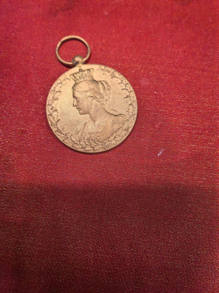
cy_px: 146
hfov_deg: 51.4
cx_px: 110
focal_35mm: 27
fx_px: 228
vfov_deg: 65.3
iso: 640
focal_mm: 5.75
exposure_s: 1/100
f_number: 2
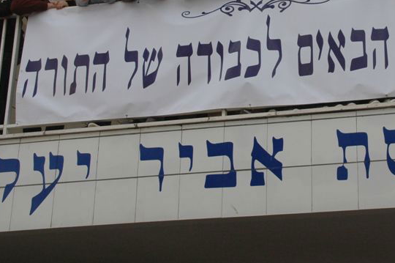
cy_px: 37
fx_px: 811
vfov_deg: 18.2
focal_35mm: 74
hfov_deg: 27.0
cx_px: 298
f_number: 10
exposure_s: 1/400
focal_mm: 26
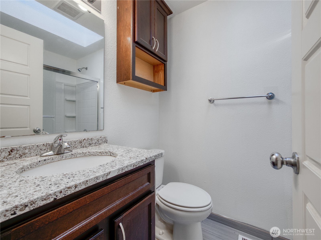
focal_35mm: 14
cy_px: 120
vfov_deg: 85.6
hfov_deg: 102.1
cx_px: 160
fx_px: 130
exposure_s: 1/15
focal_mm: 7
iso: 200
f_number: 6.3
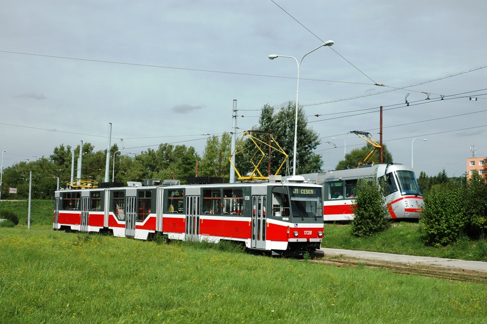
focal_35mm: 57
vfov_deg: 23.7
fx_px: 771
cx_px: 244
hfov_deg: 35.1
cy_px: 162
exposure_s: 1/1000
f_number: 7.1
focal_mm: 38
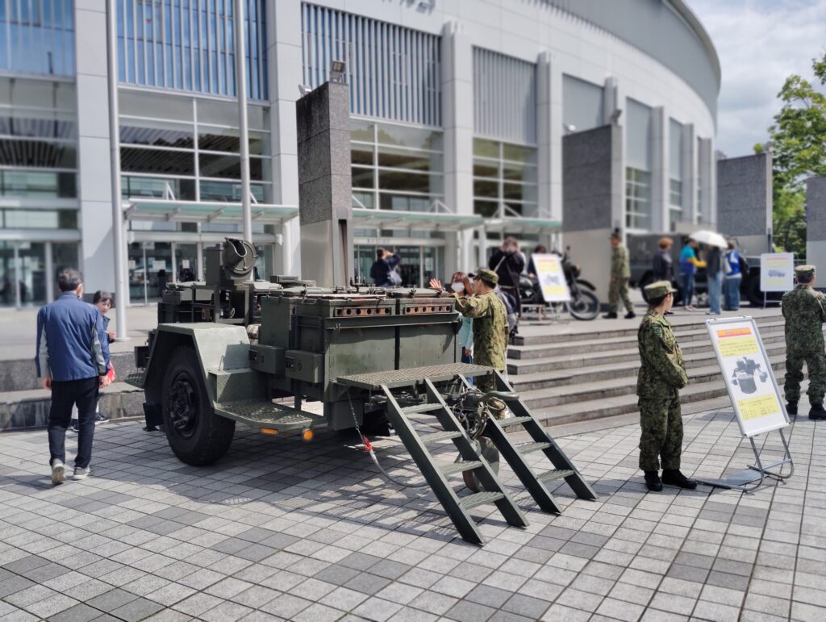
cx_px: 413
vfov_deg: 49.9
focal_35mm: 28
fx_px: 669
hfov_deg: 63.4
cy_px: 311
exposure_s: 1/1156
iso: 50
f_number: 1.8
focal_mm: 4.22
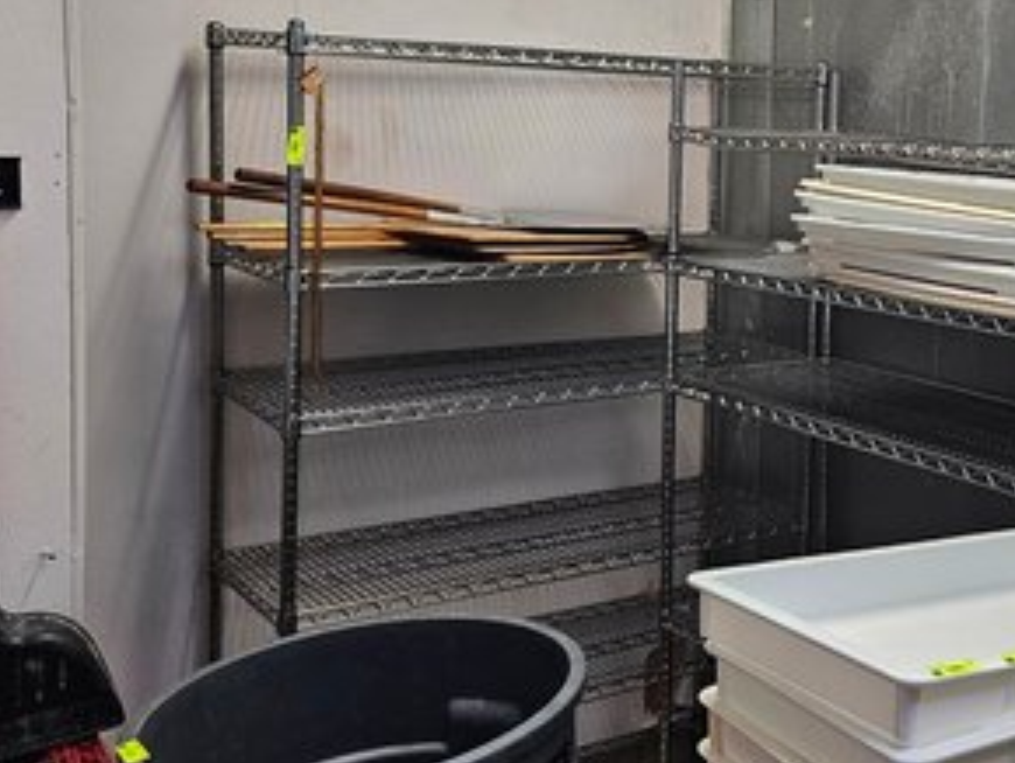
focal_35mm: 50
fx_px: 1467
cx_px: 929
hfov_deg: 35.7
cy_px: 250
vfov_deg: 28.9
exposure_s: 1/64
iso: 160
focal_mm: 5.4
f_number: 1.8
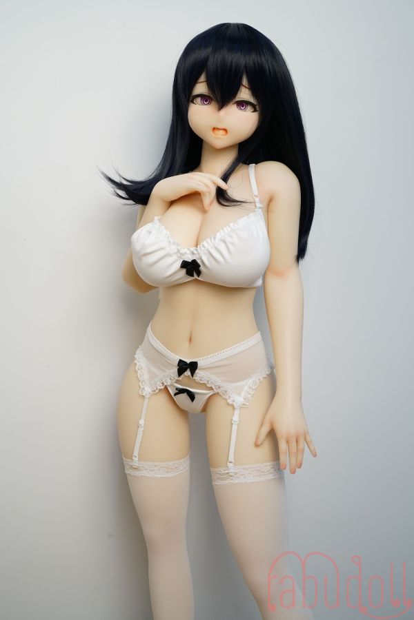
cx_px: 207
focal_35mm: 35
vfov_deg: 54.4
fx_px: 604
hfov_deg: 37.9
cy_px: 310
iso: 400
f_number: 4.5
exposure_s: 1/100
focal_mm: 35
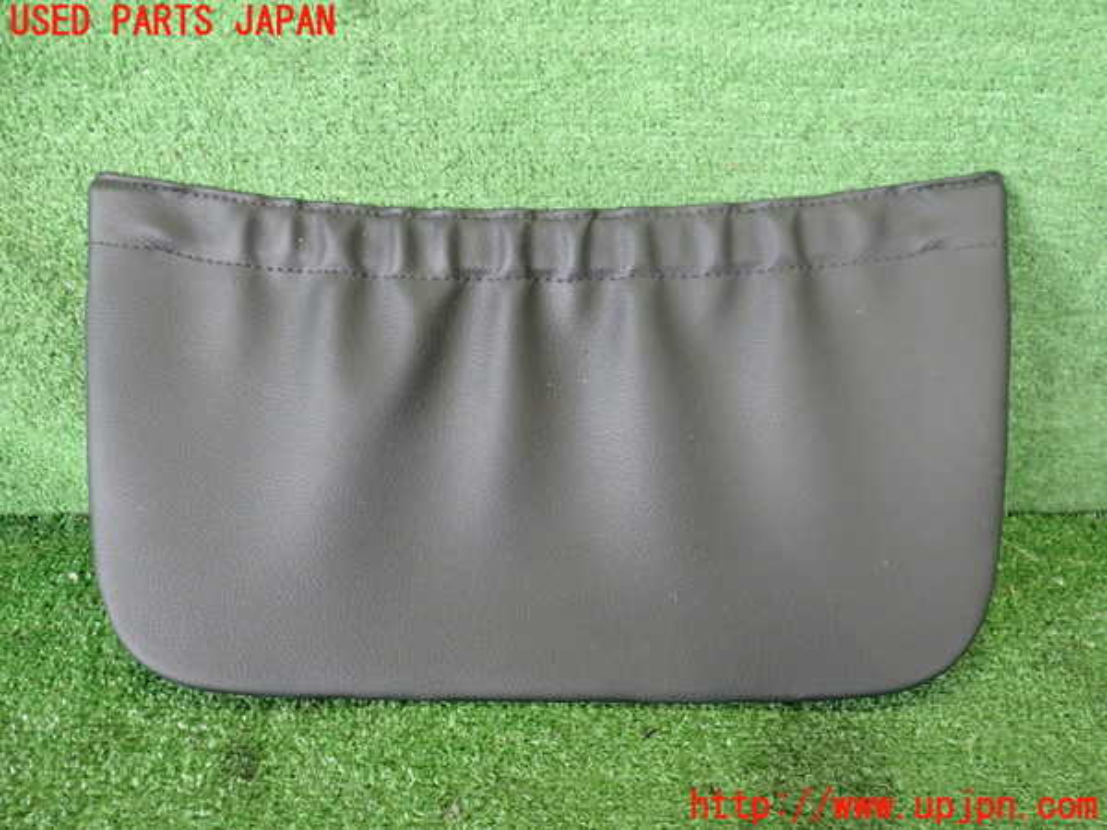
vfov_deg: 46.8
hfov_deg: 60.0
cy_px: 415
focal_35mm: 30
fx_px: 959
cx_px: 554
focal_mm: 5.4
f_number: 2.3
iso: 400
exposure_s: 1/30
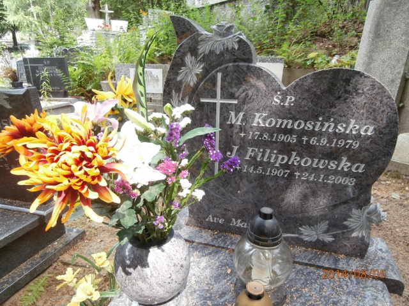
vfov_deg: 56.8
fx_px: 284
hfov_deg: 71.6
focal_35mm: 24
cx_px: 204
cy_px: 153
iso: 100
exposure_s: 1/60
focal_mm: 4.2
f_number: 3
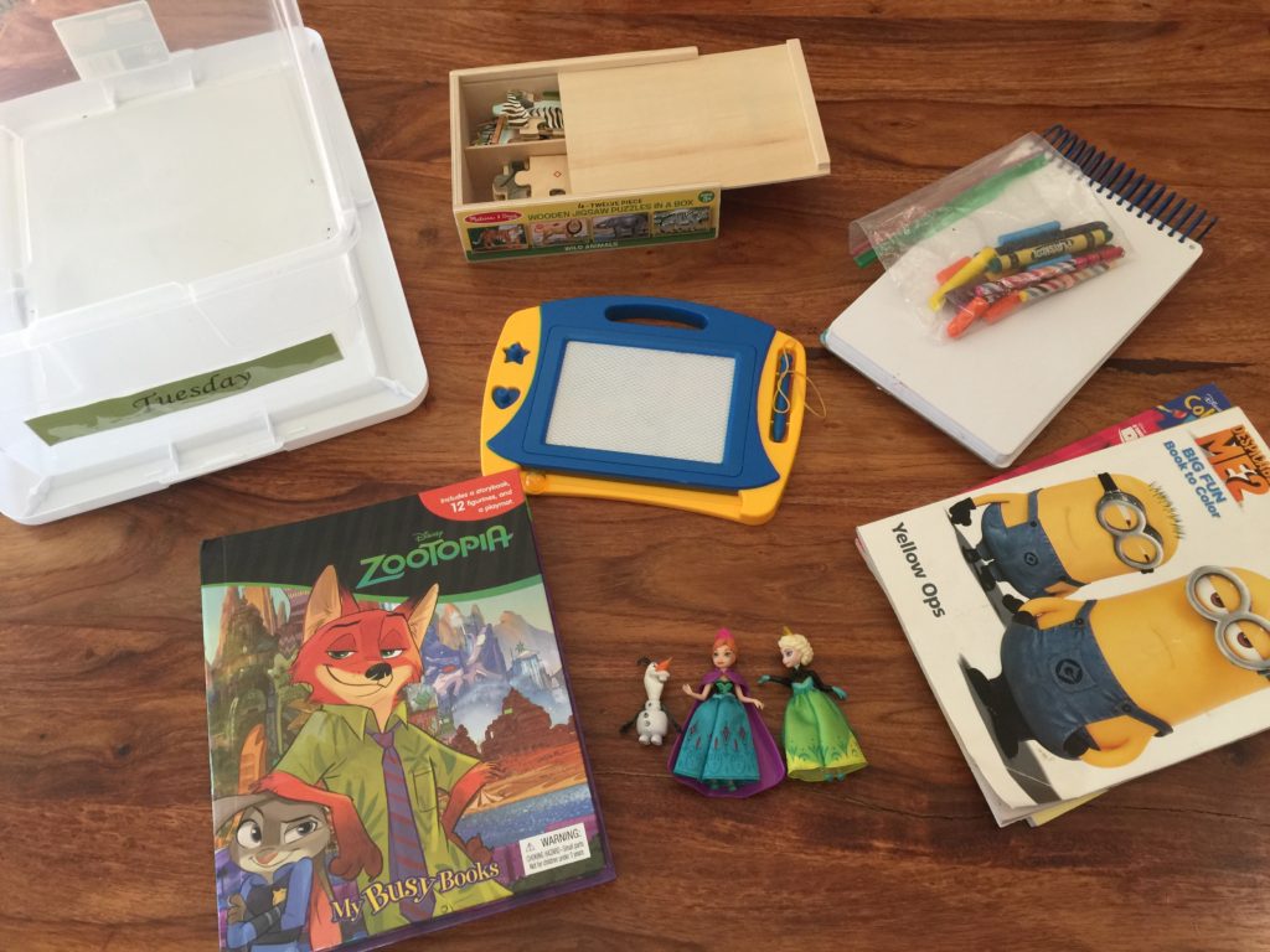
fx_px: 1064
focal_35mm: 29
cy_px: 476
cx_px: 635
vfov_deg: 48.2
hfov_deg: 61.7
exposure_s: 1/30
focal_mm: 4.15
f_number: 2.2
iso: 50
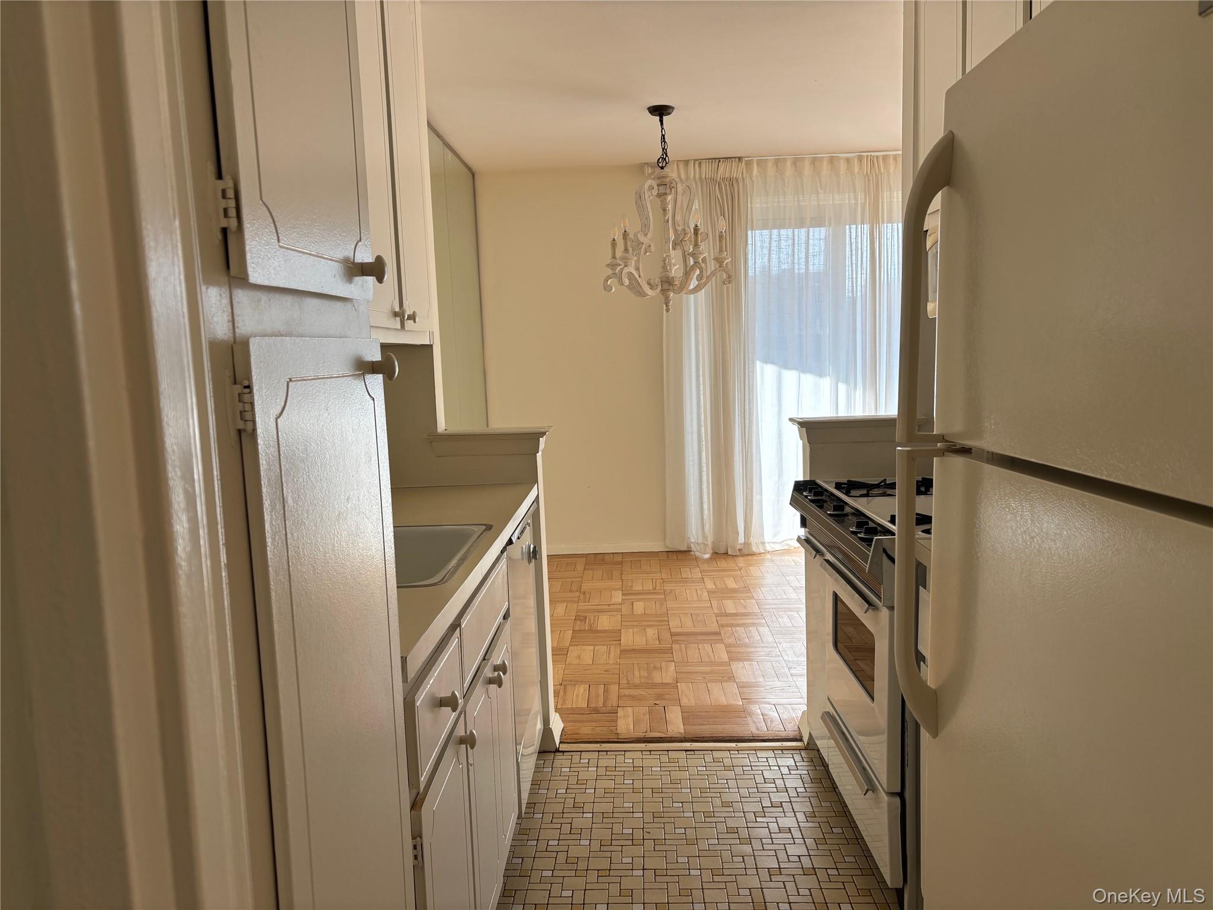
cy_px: 455
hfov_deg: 67.3
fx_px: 911
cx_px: 606
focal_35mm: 26
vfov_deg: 53.1
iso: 40
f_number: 1.6
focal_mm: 5.96
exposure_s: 1/168
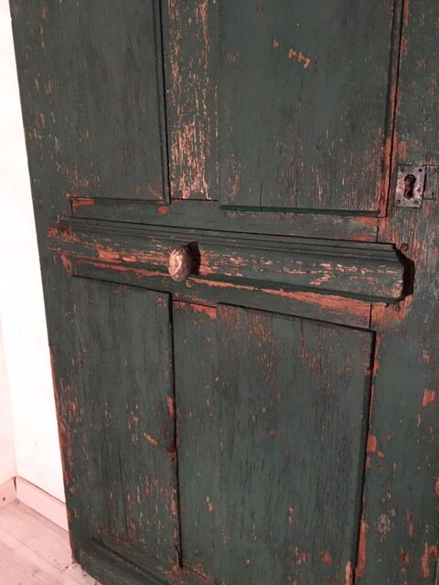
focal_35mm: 29
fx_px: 490
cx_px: 220
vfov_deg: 61.7
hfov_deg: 48.2
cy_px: 292
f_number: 2.2
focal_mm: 4.15
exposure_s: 1/17
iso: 400
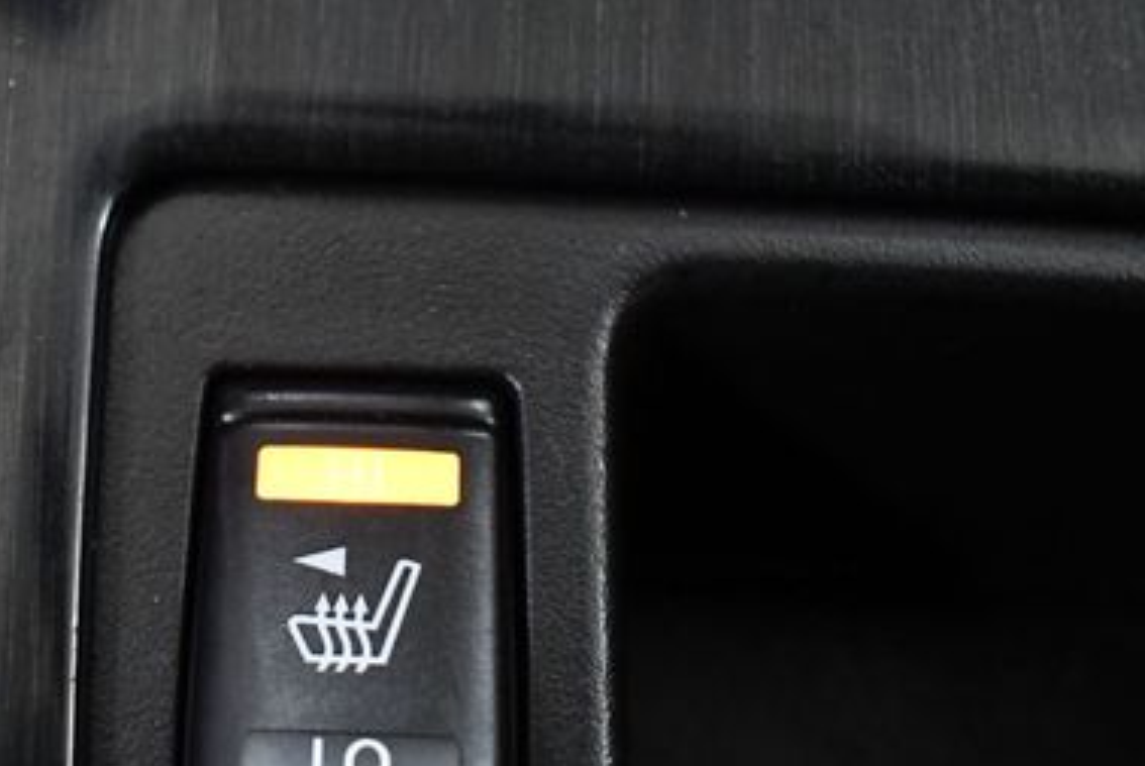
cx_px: 300
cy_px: 451
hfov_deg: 32.3
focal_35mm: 61
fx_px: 1942
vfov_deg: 22.3
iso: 3200
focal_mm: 18
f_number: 3.5
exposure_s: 1/125
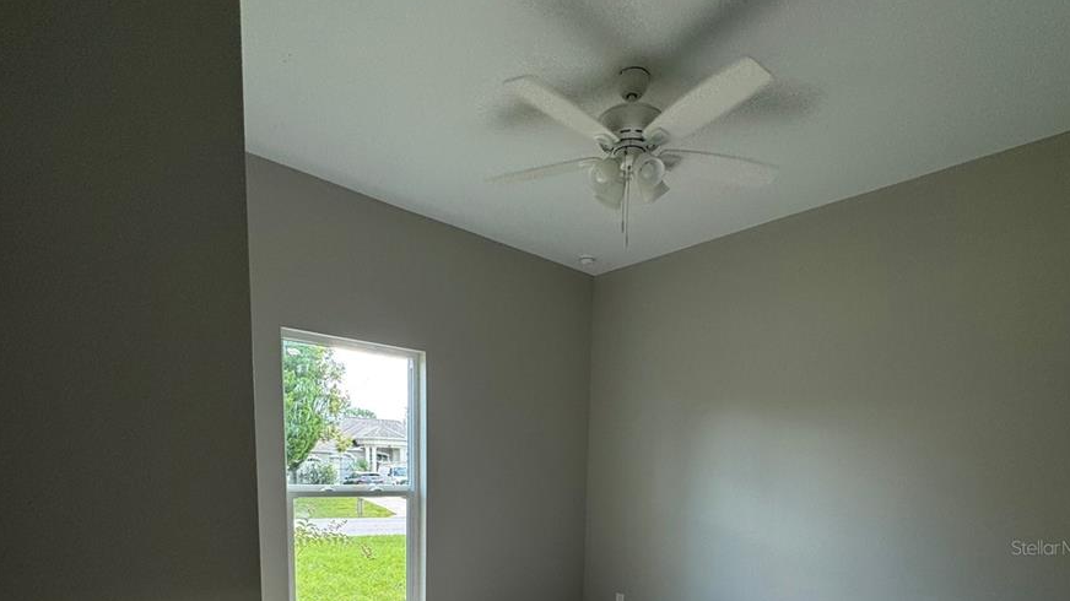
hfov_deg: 83.8
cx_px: 546
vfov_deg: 47.8
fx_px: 596
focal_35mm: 21
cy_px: 547
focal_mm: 2.22
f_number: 2.2
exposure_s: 1/120
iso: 64
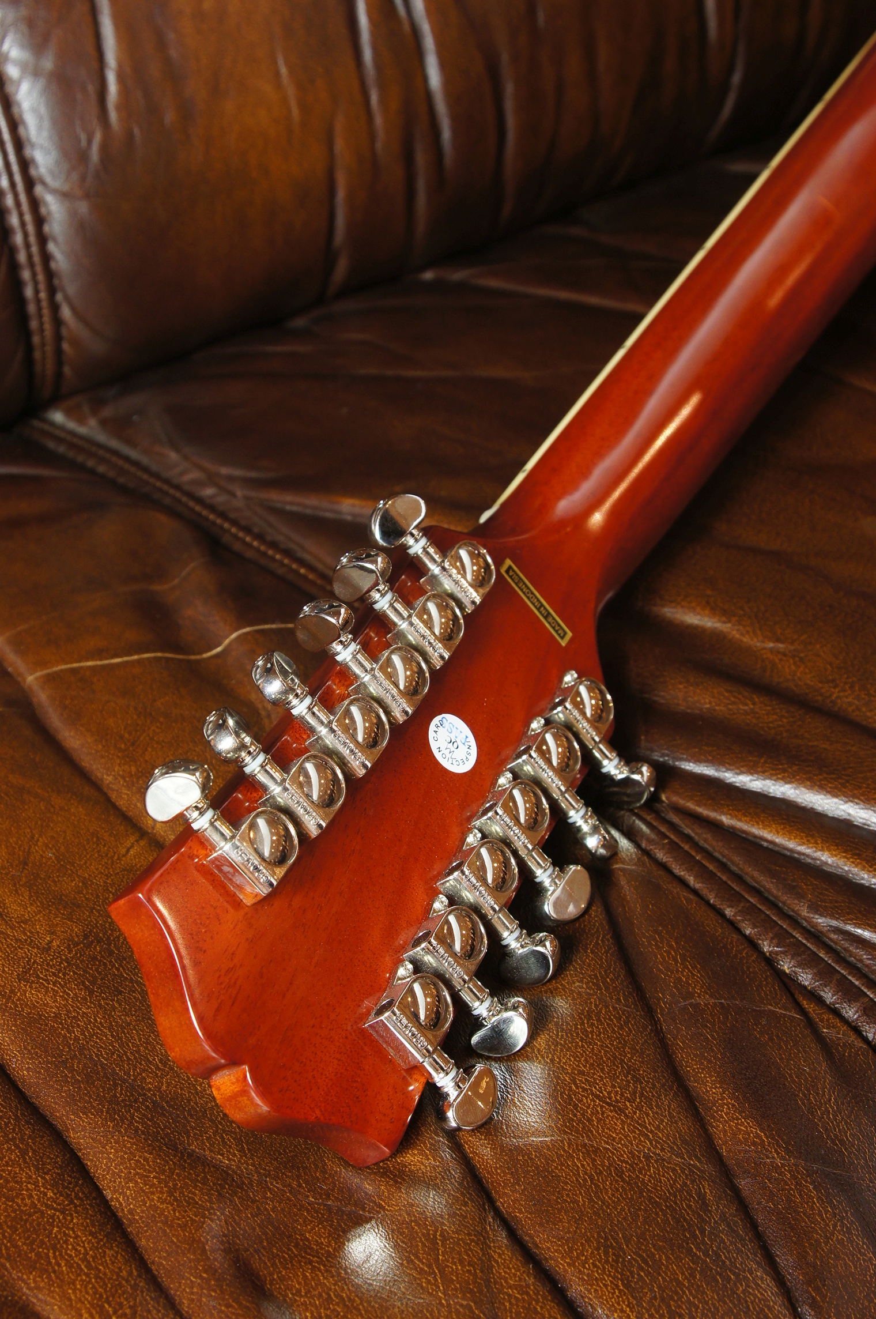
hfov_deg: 25.7
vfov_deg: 37.9
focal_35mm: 52
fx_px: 1921
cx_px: 438
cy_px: 660
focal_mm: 35
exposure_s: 1/6
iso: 400
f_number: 8
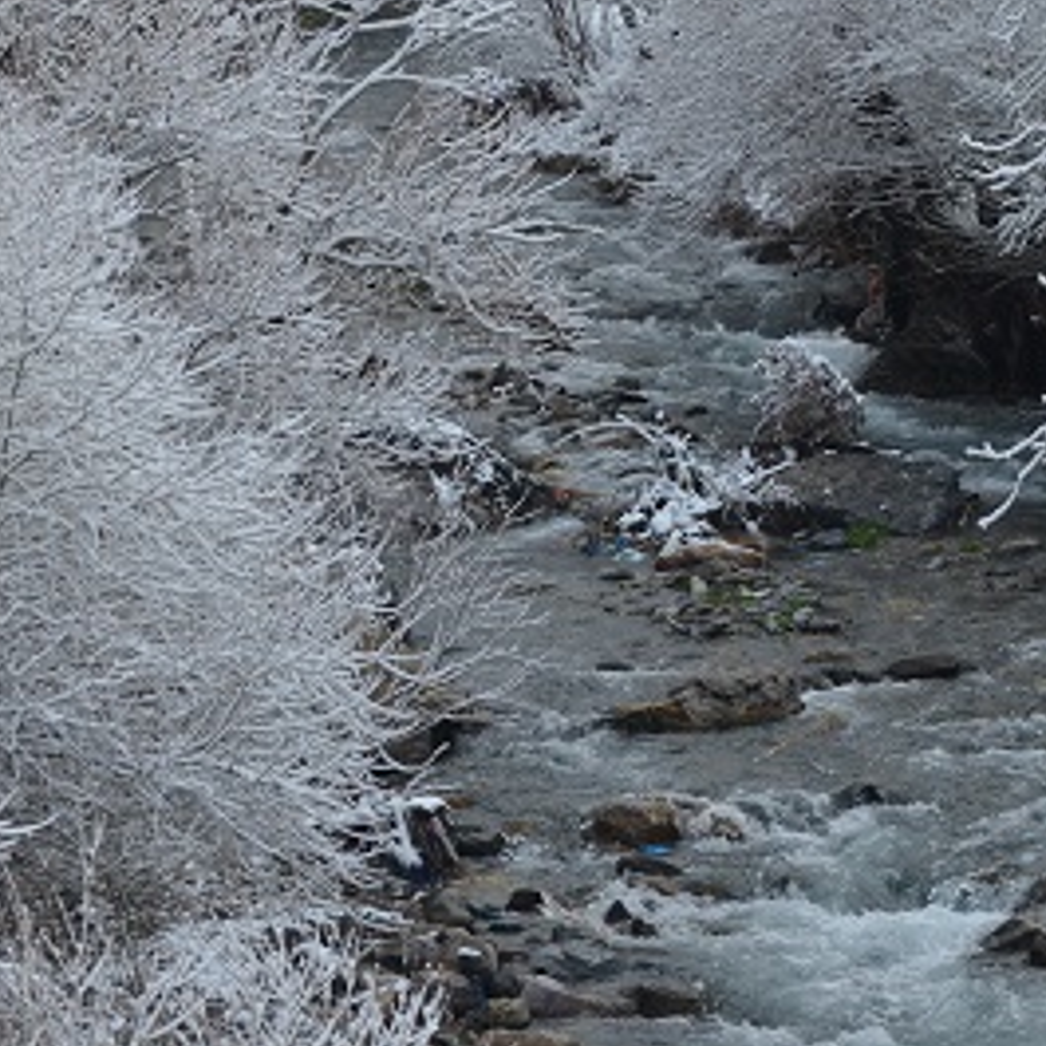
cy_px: 278
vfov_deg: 7.6
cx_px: 916
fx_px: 7863
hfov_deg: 7.6
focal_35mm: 230
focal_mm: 80
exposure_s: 1/250
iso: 140
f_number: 8
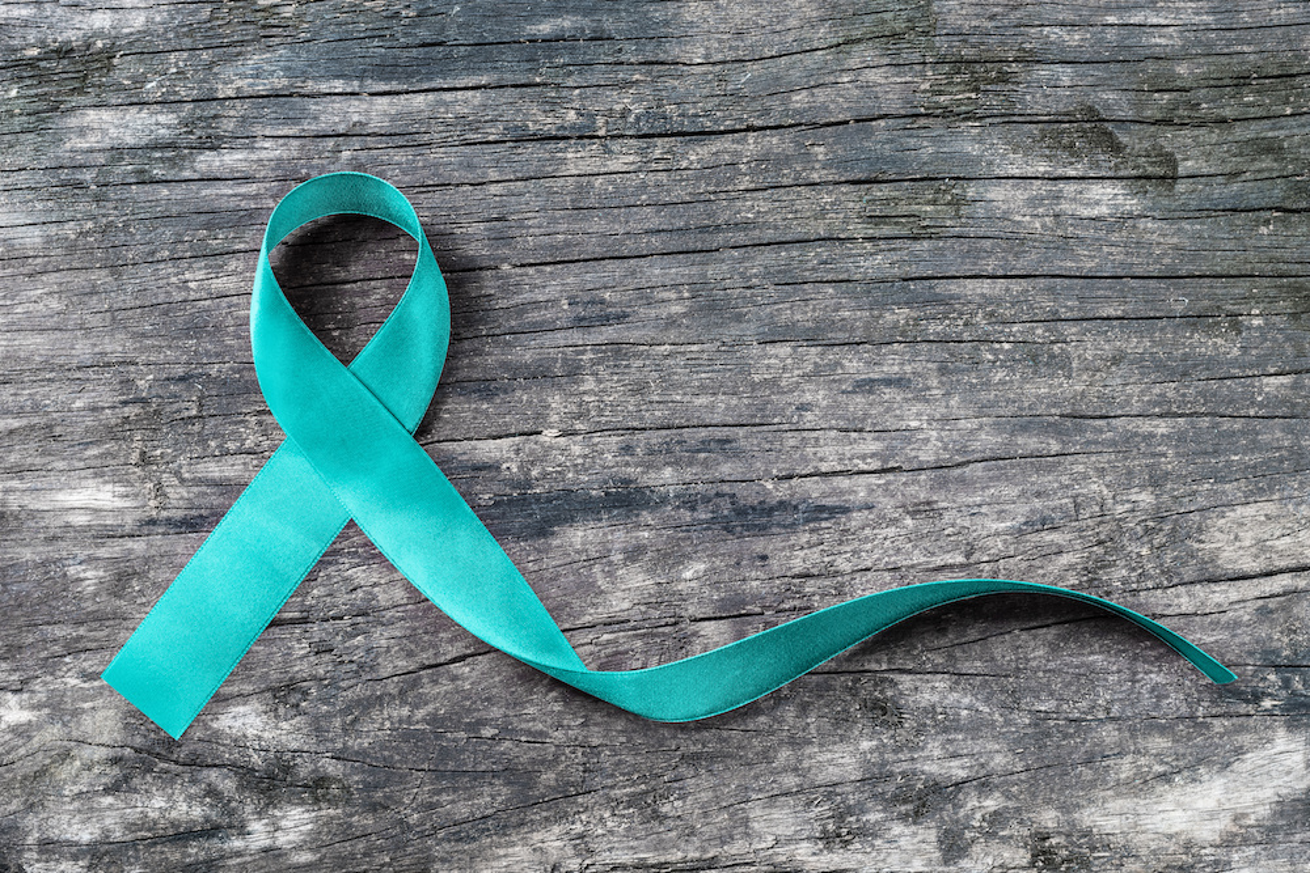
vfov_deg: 18.2
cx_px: 655
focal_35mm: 75
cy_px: 436
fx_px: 2729
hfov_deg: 27.0
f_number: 11
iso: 100
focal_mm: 50
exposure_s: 1/8
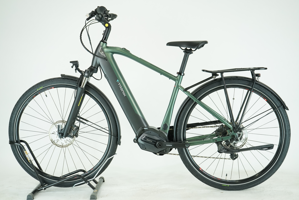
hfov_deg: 36.2
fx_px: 457
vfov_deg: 24.6
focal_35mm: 55
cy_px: 100
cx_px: 150
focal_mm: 55
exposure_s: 1/200
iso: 1600
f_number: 5.6
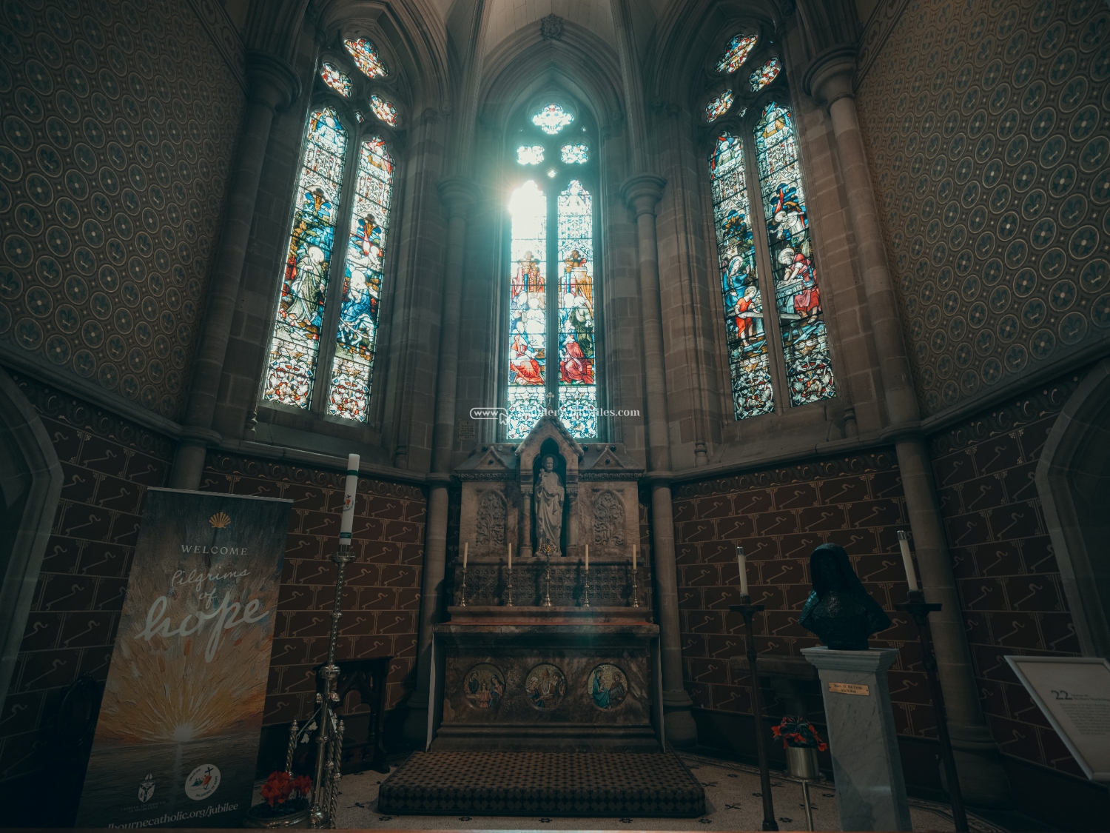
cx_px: 555
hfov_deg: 87.8
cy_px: 416
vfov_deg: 71.6
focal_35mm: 18
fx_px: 577
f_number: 4
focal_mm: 23.1
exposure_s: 1/20
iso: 800
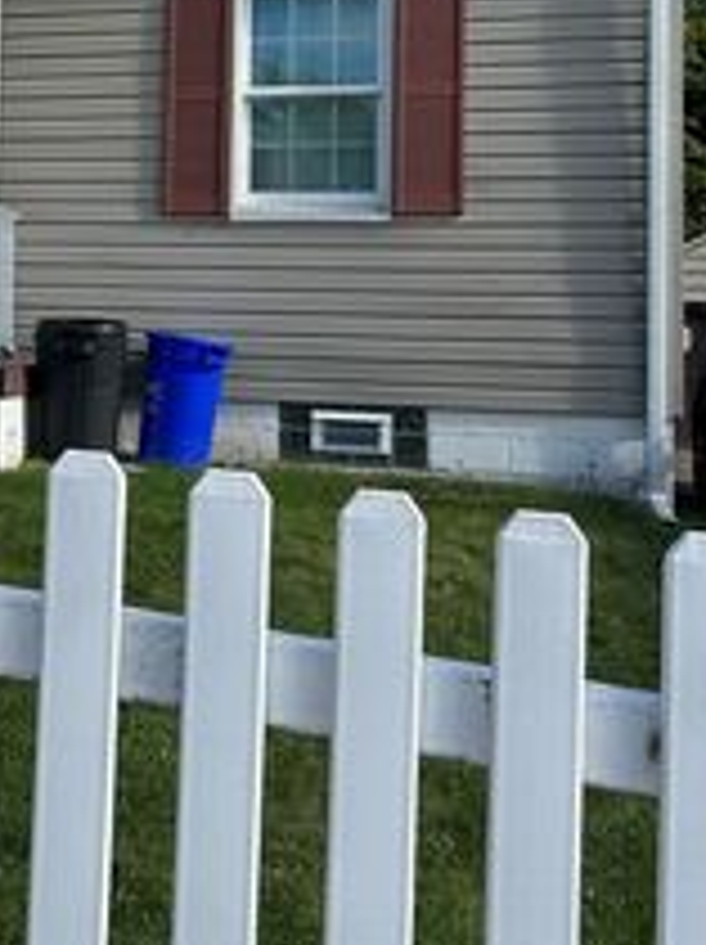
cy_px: 236
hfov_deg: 21.6
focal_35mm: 62
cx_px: -175
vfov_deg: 30.7
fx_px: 1689
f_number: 1.5
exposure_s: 1/2632
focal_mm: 5.7
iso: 50
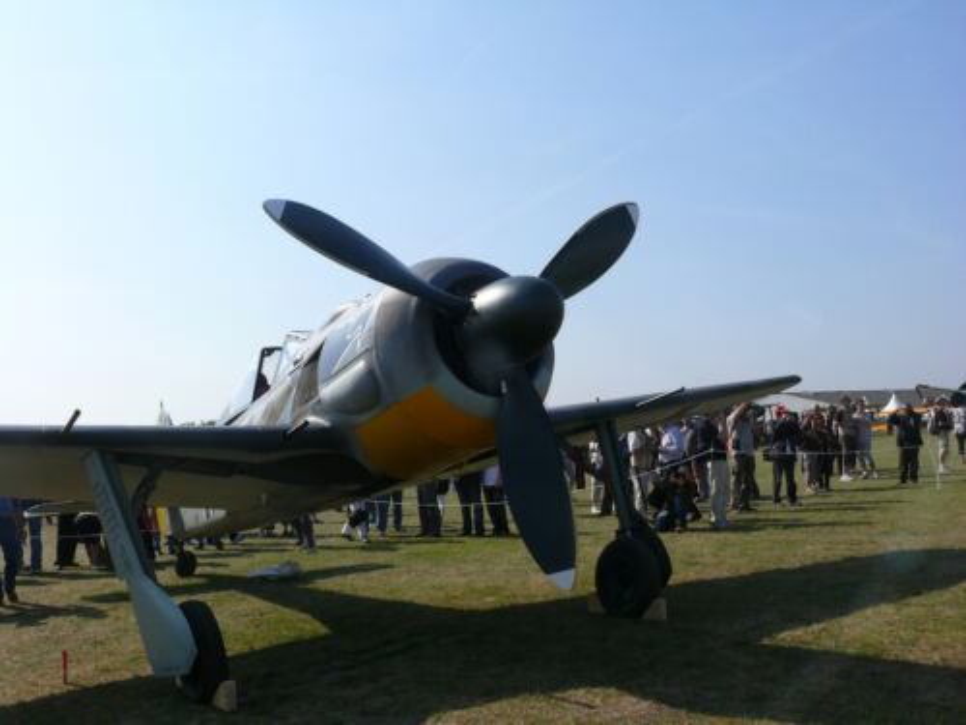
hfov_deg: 52.6
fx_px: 977
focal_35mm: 35
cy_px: 362
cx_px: 483
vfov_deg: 40.7
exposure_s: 1/500
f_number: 7.1
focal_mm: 7.4
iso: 100
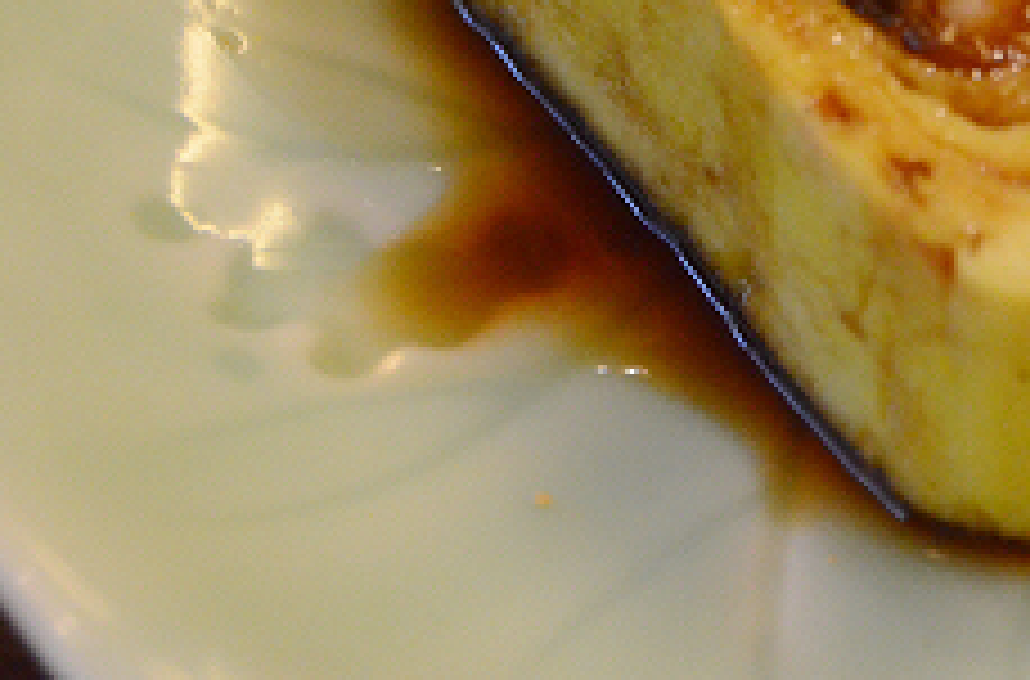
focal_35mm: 286
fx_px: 8155
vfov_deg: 4.8
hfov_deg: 7.2
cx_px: 1075
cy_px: -131
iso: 3200
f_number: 5.3
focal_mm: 78
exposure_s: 1/60
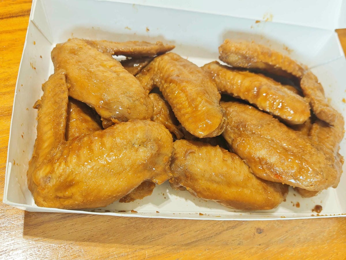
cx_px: 173
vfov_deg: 38.7
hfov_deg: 50.1
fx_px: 370
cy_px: 130
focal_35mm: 37
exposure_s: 1/60
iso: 209
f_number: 2.8
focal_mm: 8.72
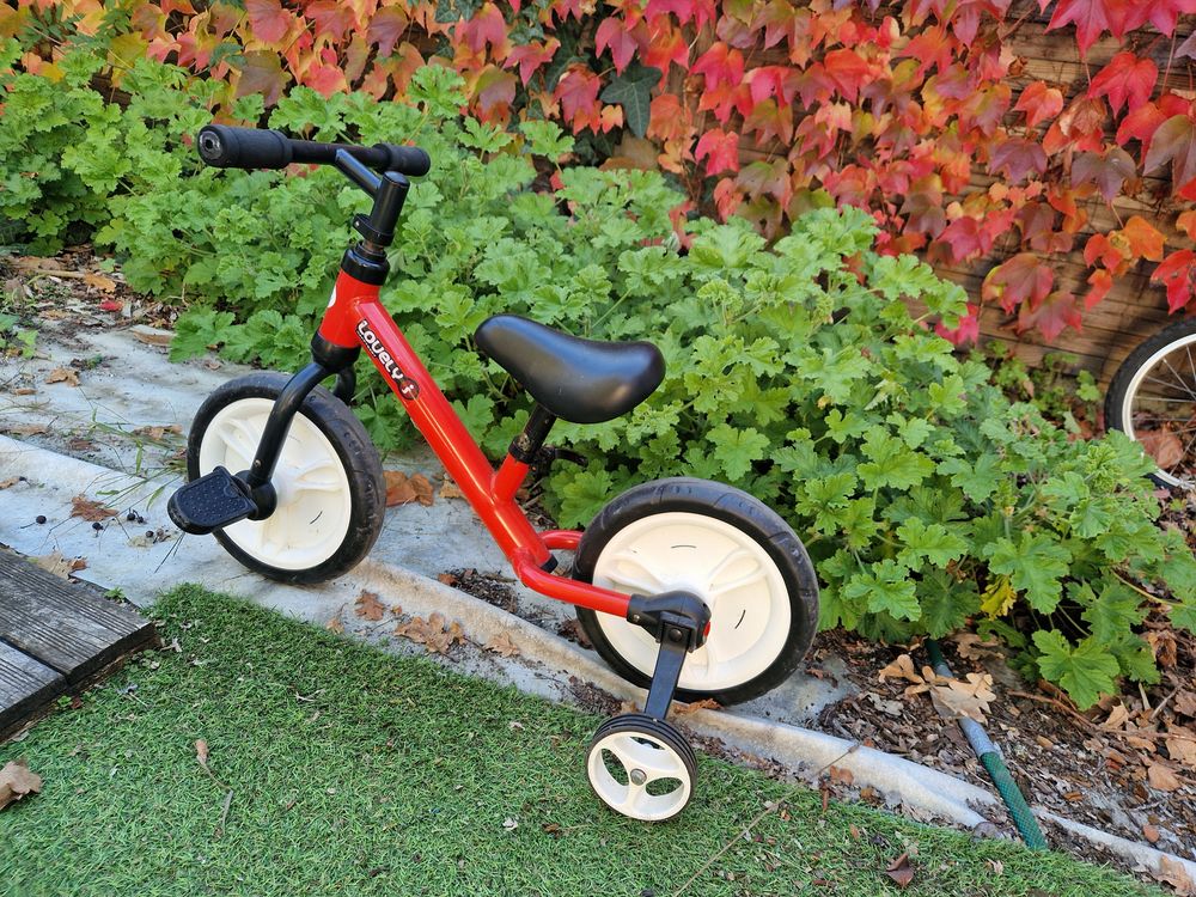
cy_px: 448
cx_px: 598
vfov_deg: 58.9
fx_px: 795
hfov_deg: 73.9
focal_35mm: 23
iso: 64
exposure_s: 1/180
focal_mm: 5.4
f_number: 1.8
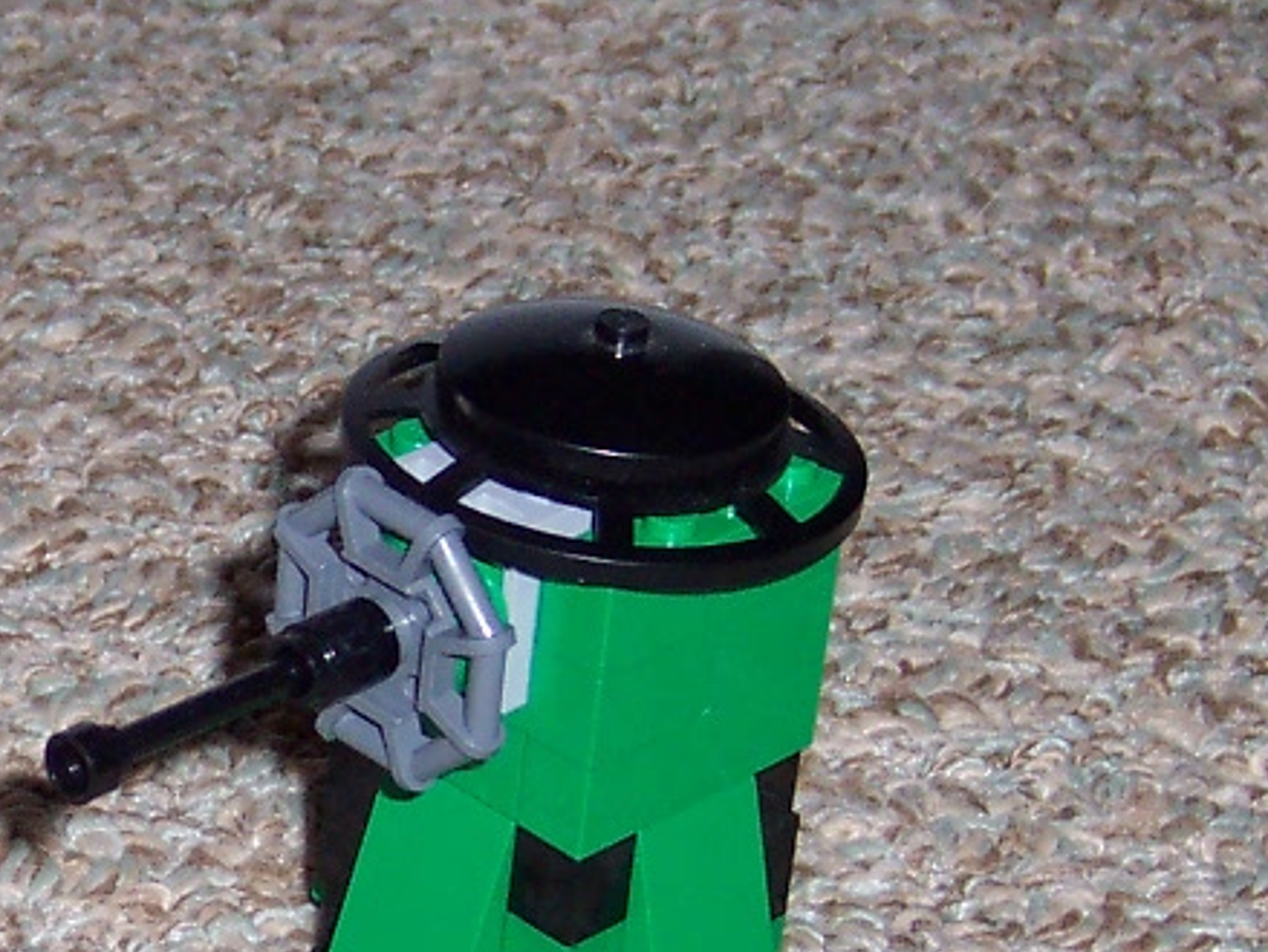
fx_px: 6709
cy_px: 661
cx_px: 32
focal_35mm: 183
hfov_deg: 10.7
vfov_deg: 8.1
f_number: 3.4
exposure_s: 1/60
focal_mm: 10.4
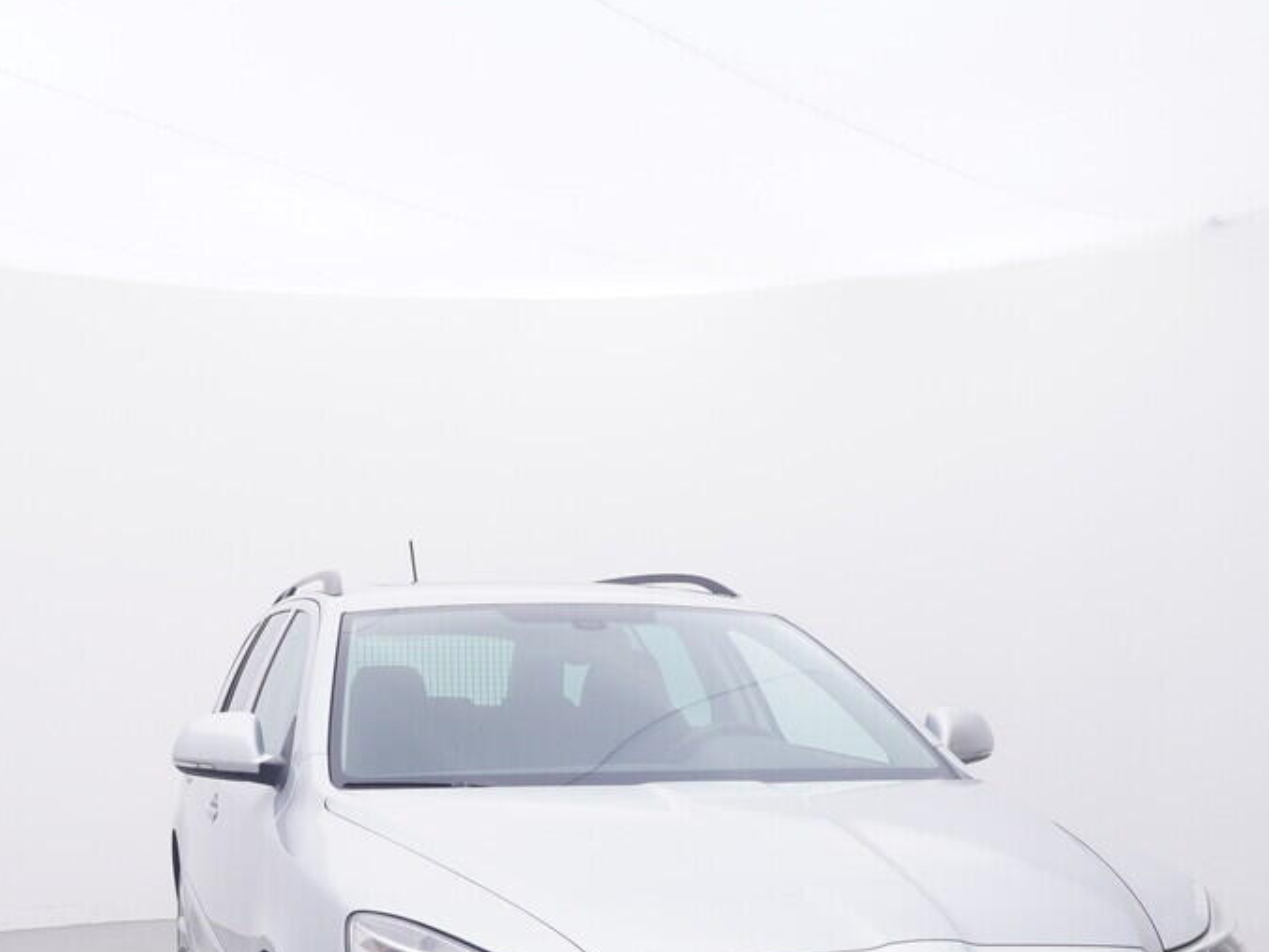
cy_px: 873
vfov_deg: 30.0
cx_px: 407
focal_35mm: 46
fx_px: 1687
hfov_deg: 40.6
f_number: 5
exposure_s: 1/80
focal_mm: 15
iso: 200
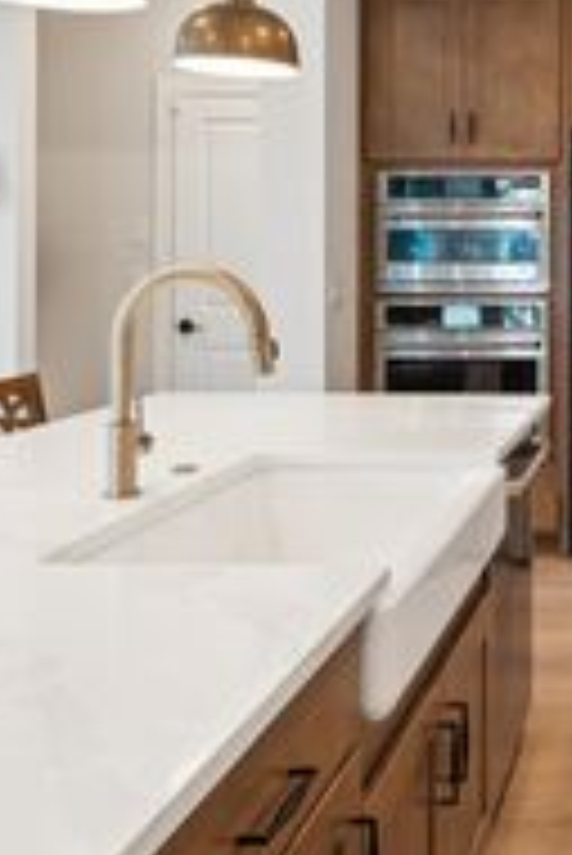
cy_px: 245
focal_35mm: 42
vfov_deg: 45.2
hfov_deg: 27.8
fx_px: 999
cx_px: 694
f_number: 8
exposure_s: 1/20
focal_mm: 16
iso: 200
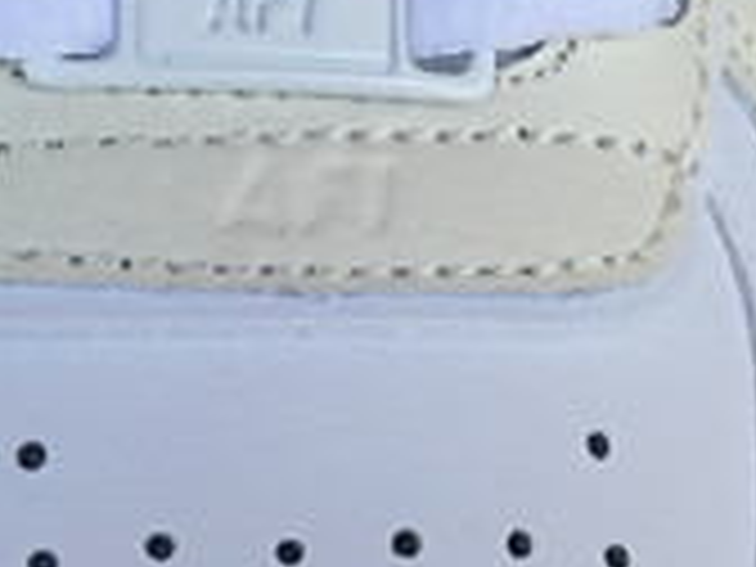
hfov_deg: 11.3
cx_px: -504
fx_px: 3625
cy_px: 227
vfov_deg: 8.9
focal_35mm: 166
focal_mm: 3.3
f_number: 2.4
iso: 25
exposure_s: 1/445
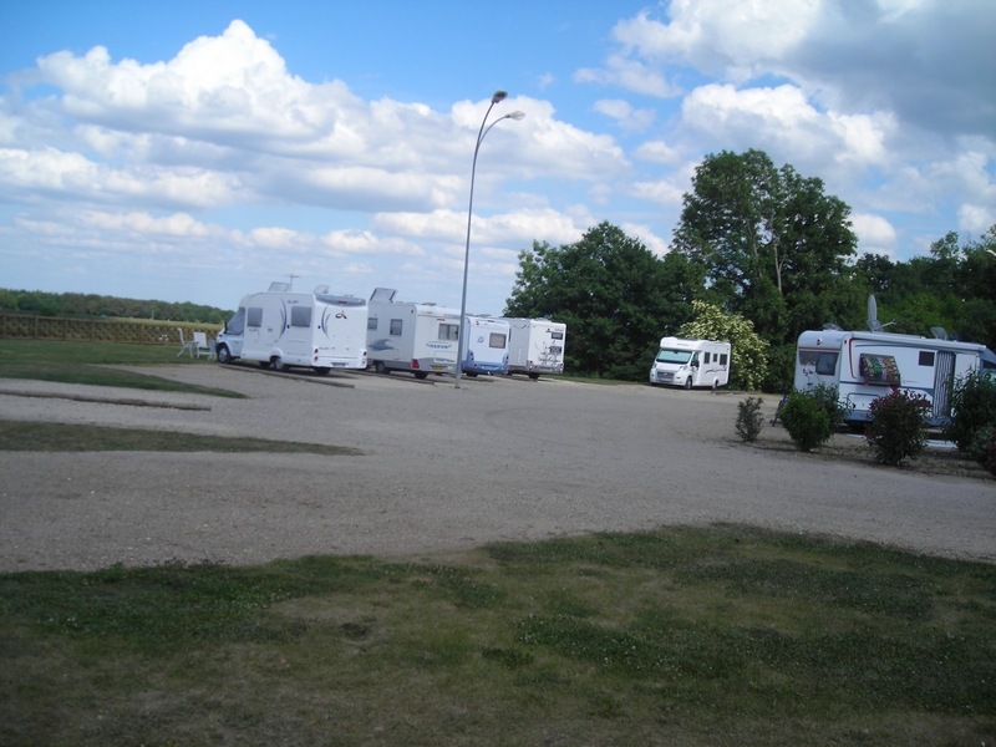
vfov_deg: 37.7
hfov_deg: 49.0
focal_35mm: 38
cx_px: 498
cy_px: 374
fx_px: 1093
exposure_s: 1/205
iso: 50
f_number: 6.4
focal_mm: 6.3
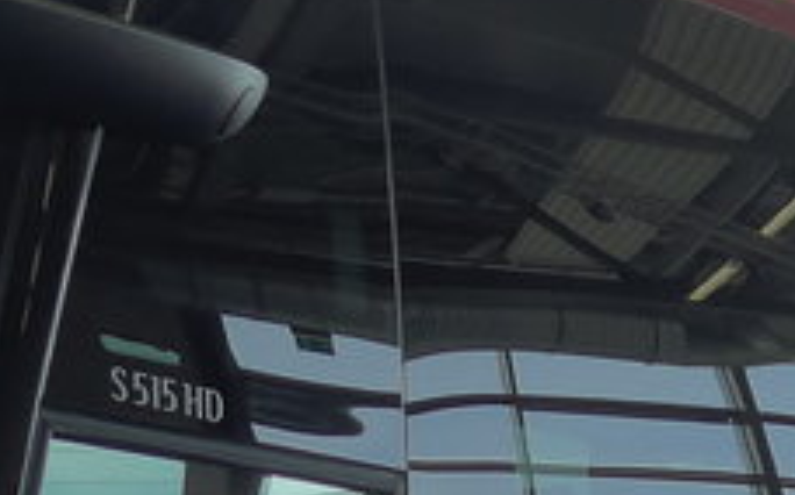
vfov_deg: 7.8
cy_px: 847
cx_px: 467
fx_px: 3506
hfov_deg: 12.9
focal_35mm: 162
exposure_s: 1/800
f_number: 2
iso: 160
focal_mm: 6
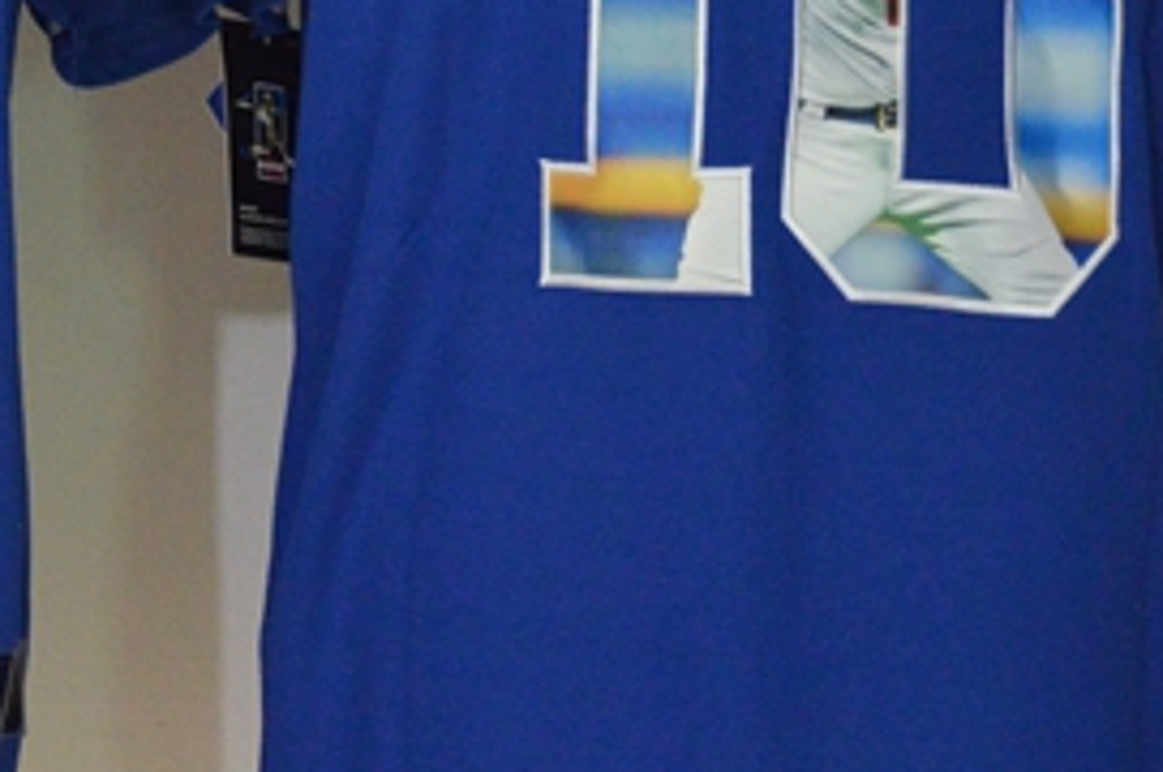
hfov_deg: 9.3
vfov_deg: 6.2
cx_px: 154
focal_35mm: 221
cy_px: -34
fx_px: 7131
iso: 4000
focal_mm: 50
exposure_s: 1/50
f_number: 4.8
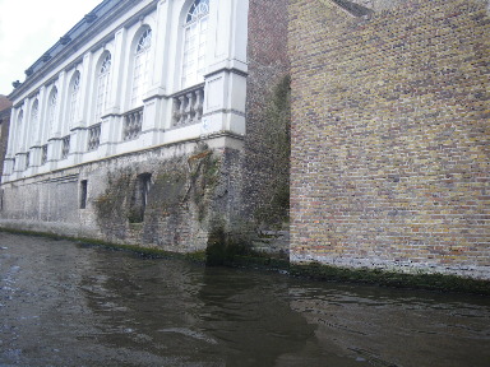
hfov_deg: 63.4
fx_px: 396
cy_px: 184
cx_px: 245
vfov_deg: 49.7
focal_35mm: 28
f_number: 3.5
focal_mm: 5
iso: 50
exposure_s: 1/125
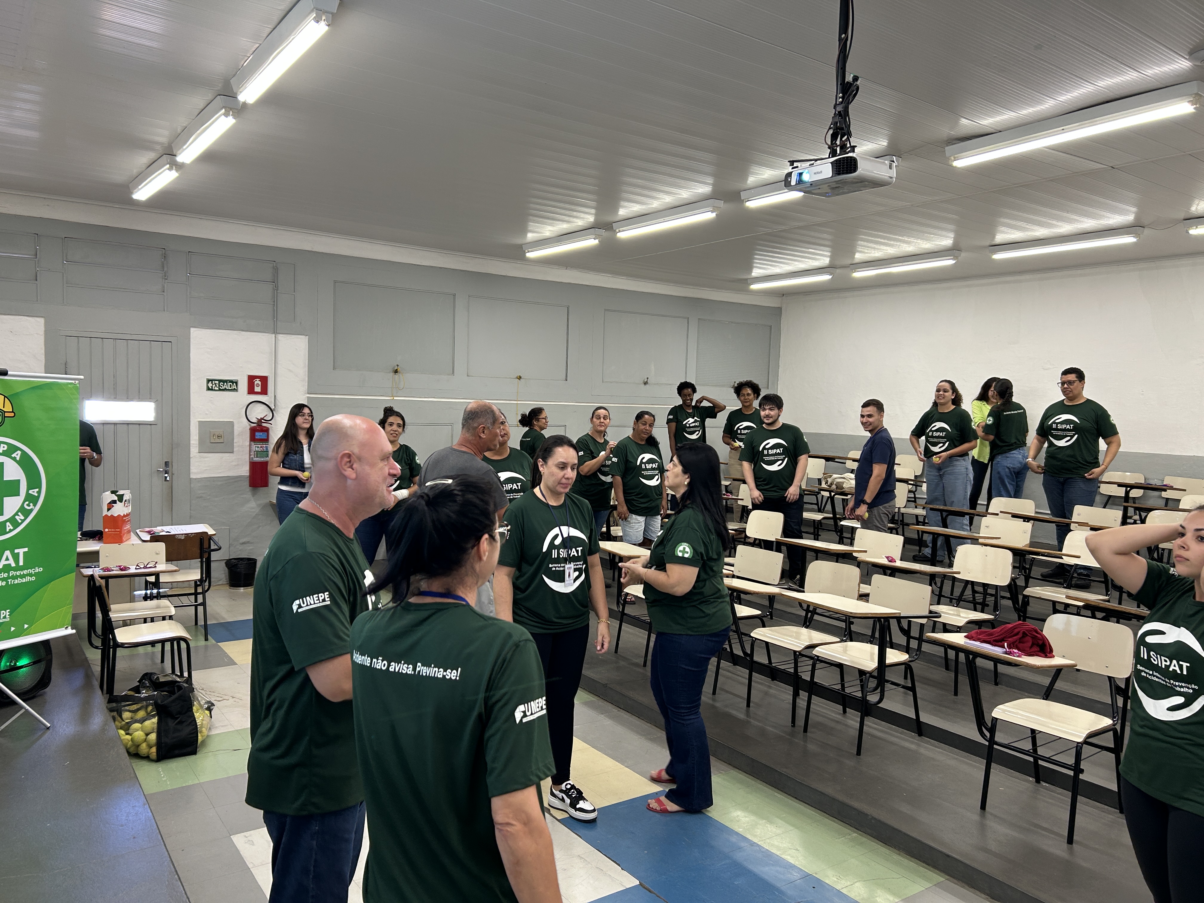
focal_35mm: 26
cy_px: 452
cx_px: 602
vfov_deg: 53.1
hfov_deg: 67.3
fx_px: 904
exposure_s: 1/60
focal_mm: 5.7
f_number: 1.5
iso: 64
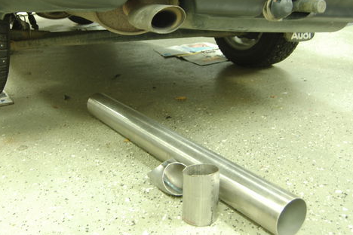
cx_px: 135
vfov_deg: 32.5
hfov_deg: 47.0
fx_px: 402
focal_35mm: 41
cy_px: 90
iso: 200
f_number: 4.5
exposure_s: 1/1.6
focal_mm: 20
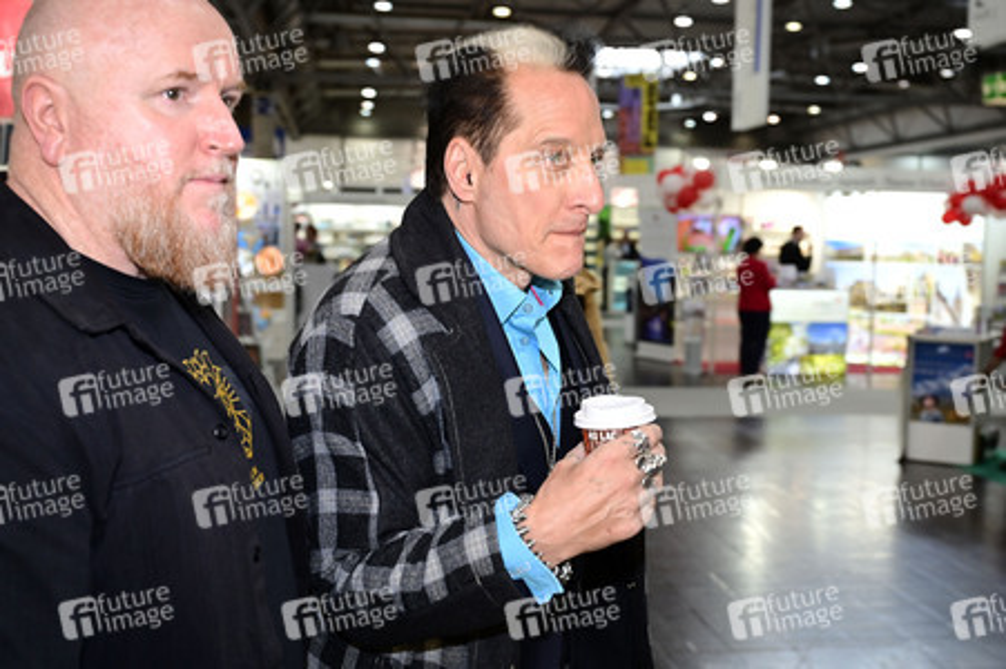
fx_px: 1117
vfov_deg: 33.4
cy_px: 334
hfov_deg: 48.5
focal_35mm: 40
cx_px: 503
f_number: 4.5
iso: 1600
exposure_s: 1/200
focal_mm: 40
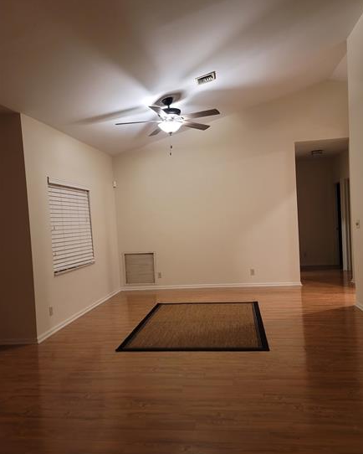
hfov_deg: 53.2
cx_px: 187
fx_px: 362
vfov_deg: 64.0
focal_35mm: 27
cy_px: 235
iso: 500
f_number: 1.8
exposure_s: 1/40
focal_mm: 7
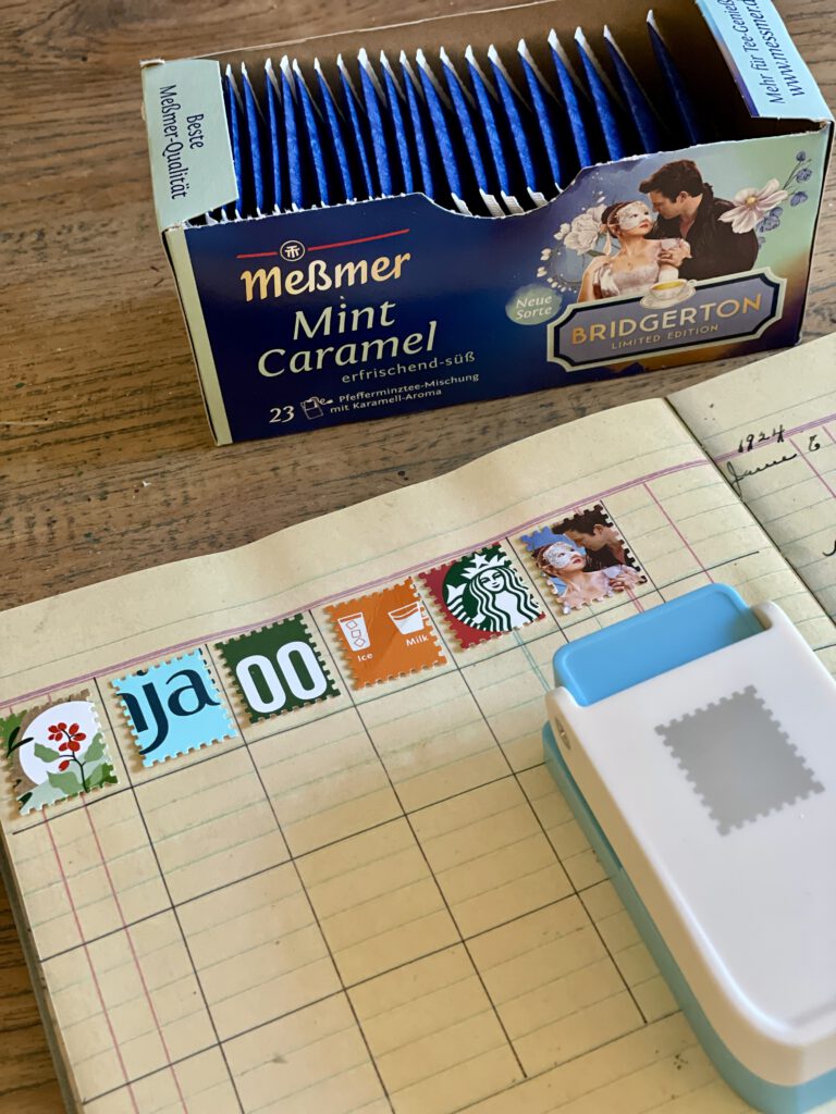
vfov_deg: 36.8
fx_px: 1674
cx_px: 418
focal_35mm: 52
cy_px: 557
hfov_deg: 28.0
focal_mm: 6
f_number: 2
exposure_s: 1/33
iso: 200
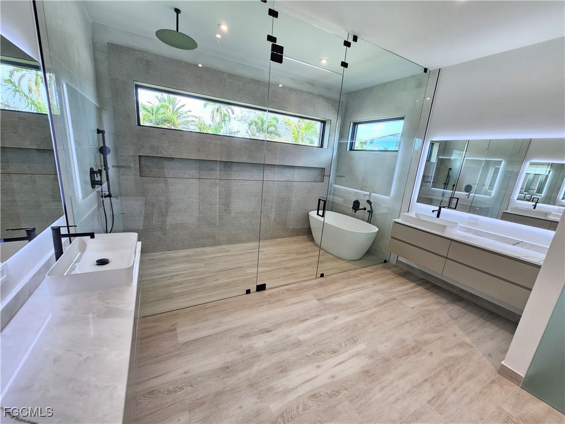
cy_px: 212
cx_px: 282
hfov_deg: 106.2
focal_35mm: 13
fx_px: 212
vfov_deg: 89.9
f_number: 2.2
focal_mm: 2.2
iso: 80
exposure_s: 1/60
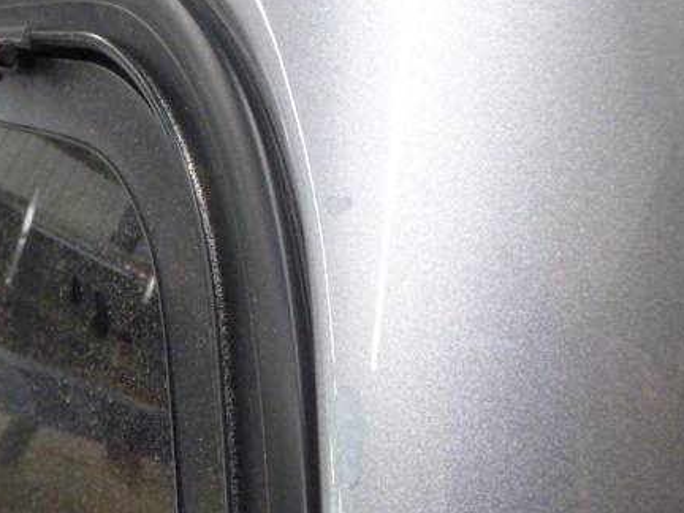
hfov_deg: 50.1
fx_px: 731
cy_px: 312
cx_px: 312
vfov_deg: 38.5
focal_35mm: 37
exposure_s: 1/50
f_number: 3.9
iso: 800
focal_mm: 4.5
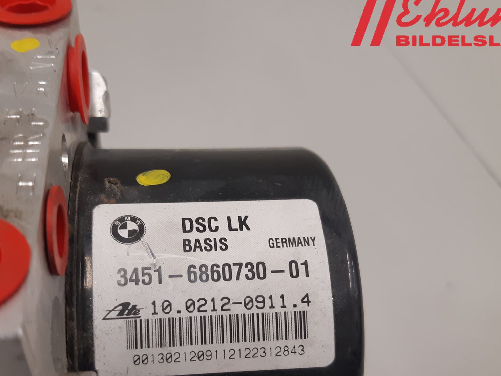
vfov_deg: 39.2
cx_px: 212
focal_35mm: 36
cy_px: 249
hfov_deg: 51.2
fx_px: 521
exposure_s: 1/50
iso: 100
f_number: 1.7
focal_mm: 3.93
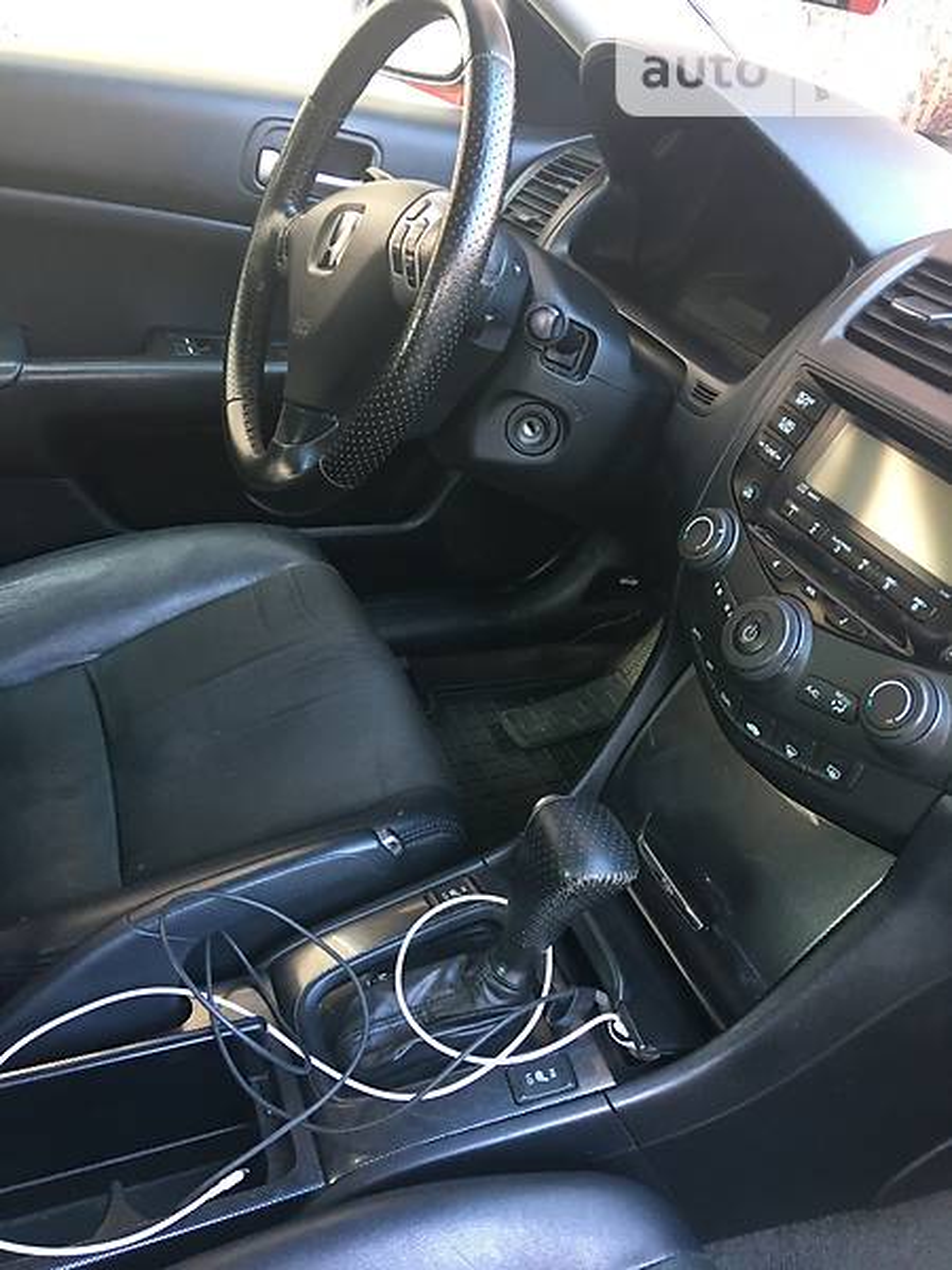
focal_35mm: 29
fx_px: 1063
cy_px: 635
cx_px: 476
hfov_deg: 48.2
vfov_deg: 61.7
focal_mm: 4.2
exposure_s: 1/10
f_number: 2.2
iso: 100
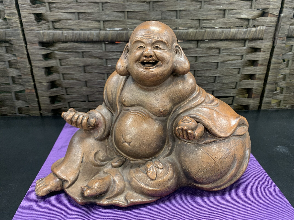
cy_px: 110
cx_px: 147
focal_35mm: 26
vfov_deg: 53.1
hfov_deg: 67.3
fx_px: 221
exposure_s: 1/50
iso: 250
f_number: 1.8
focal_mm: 4.25
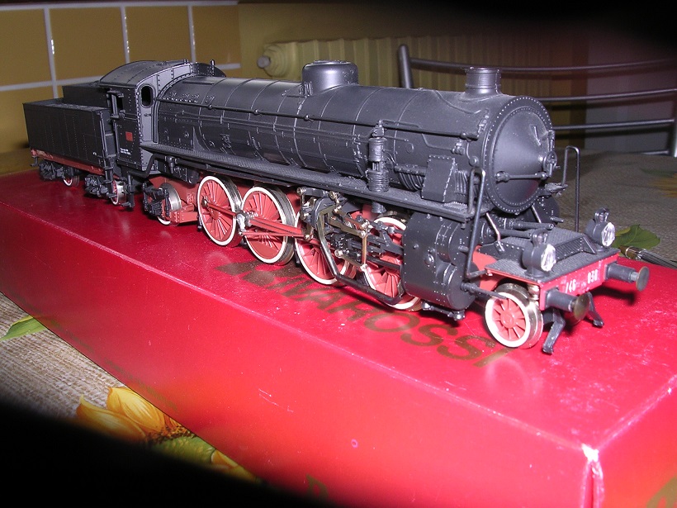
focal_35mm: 38
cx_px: 338
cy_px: 254
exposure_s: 1/60.1
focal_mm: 5.8
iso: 100
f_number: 5.6
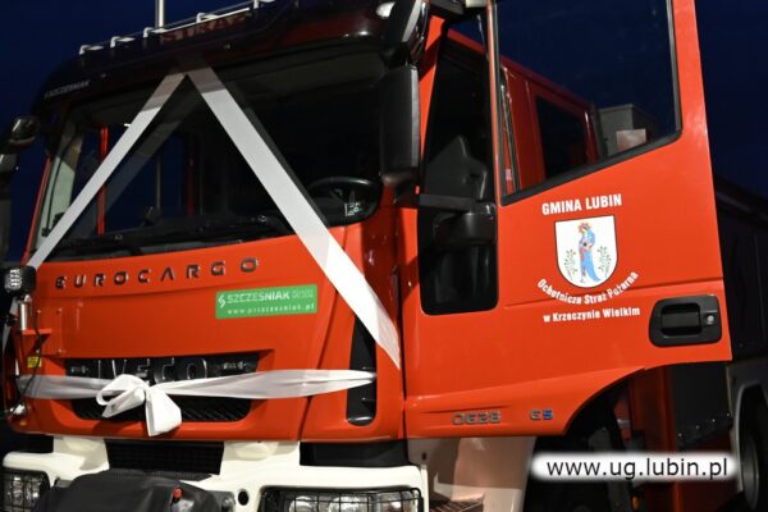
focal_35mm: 42
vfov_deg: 31.9
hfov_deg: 46.4
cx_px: 384
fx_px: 896
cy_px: 256
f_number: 2.8
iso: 2500
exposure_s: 1/125
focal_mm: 28
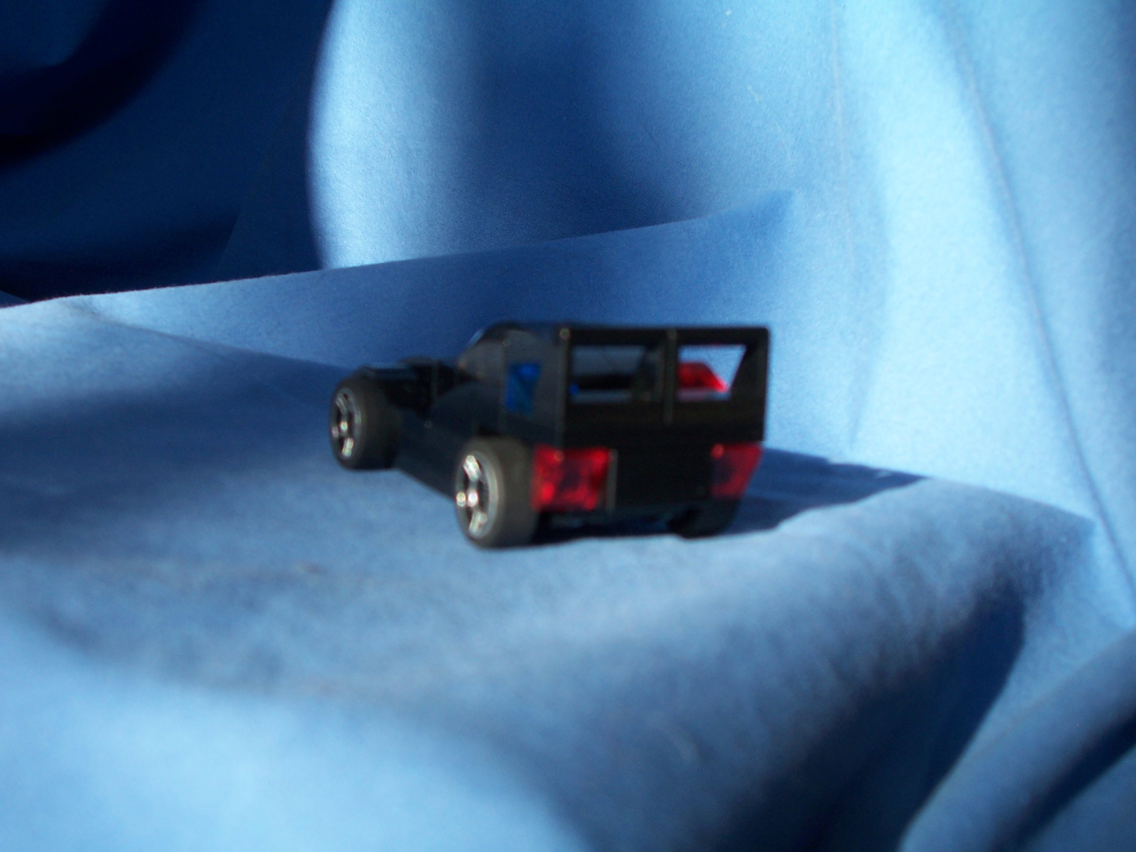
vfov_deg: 29.1
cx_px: 568
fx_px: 1641
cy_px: 426
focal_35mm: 50
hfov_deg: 38.2
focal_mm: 8.6
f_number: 3.4
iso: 80
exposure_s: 1/180
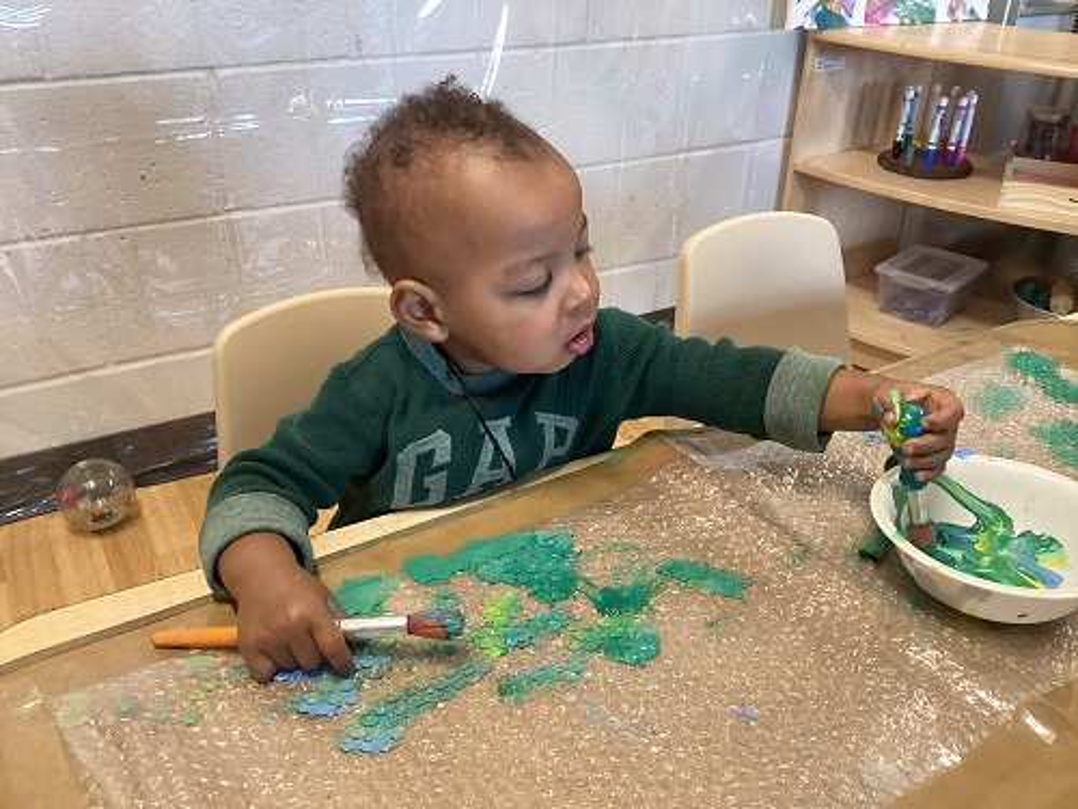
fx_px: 965
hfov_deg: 58.4
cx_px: 539
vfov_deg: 45.4
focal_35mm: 31
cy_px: 404
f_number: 2.4
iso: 250
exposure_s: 1/60
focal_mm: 3.3
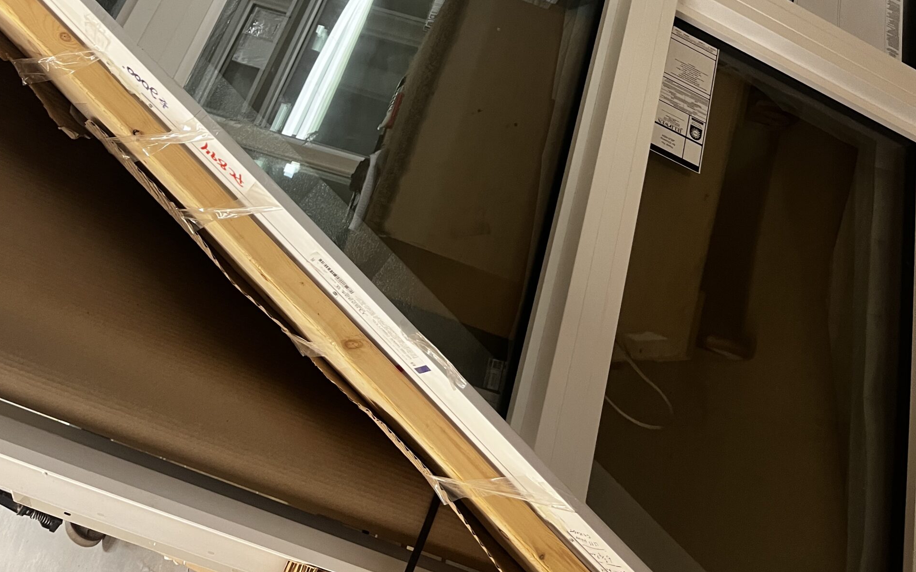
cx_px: 455
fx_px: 924
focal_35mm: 37
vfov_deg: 31.8
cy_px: 0
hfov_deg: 52.7
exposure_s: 1/42
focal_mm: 5.1
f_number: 1.6
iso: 250
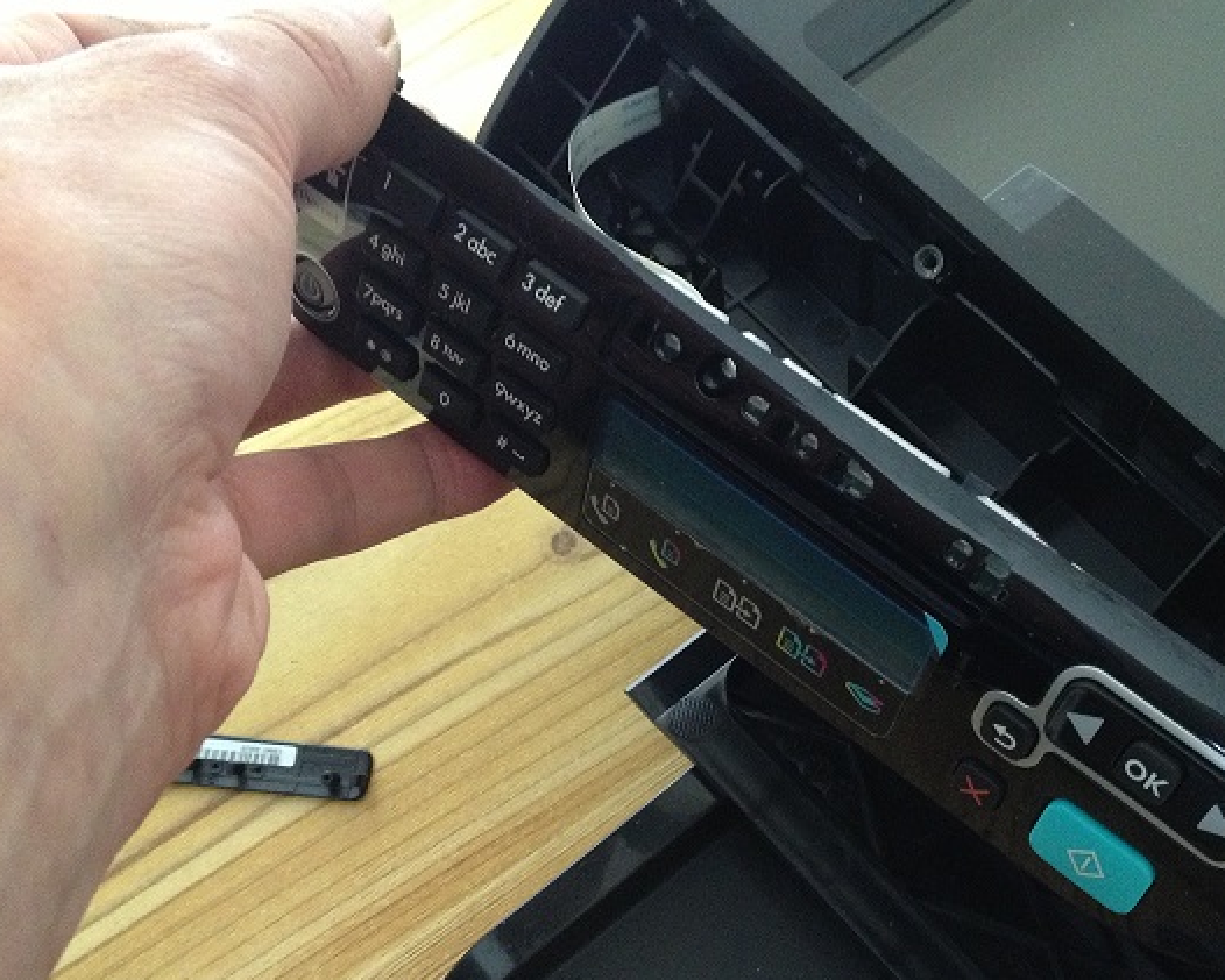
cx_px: 720
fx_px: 1922
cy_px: 601
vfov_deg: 28.5
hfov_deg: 35.3
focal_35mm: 53
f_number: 2.4
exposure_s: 1/20
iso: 320
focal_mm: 4.28
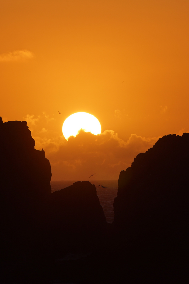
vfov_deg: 6.9
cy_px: 142
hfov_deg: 4.6
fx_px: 2365
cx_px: 94
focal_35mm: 300
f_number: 8
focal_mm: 200
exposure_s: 1/640
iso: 100
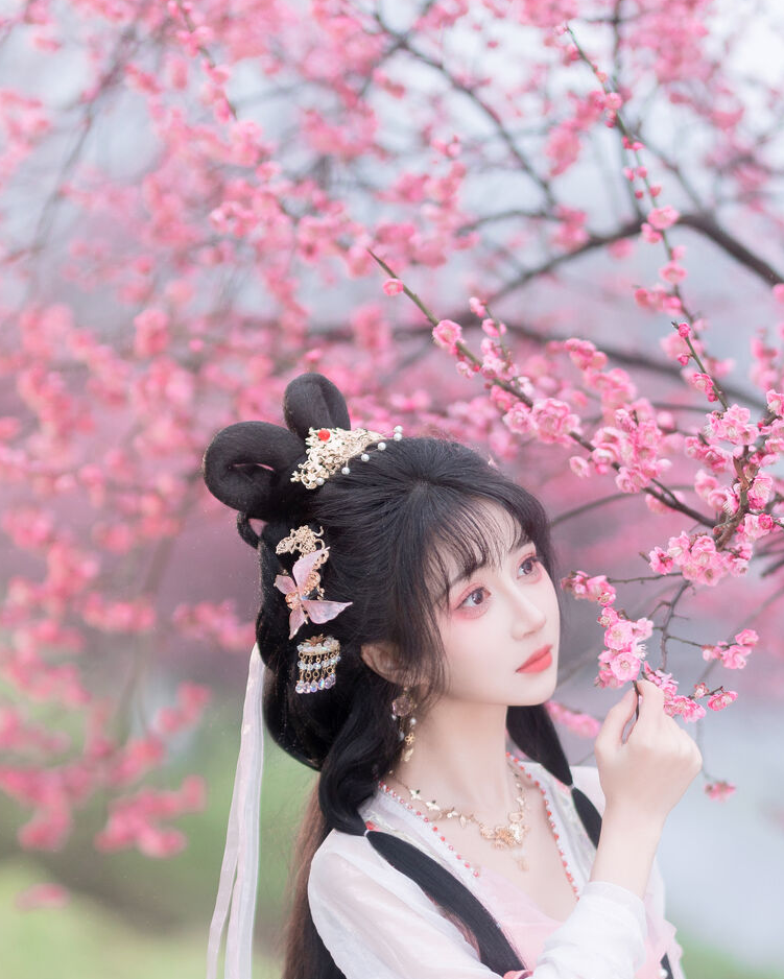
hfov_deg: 10.1
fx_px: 4435
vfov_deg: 12.5
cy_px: 823
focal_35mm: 153
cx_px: 471
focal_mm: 85
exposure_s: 1/800
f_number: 1.4
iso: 320
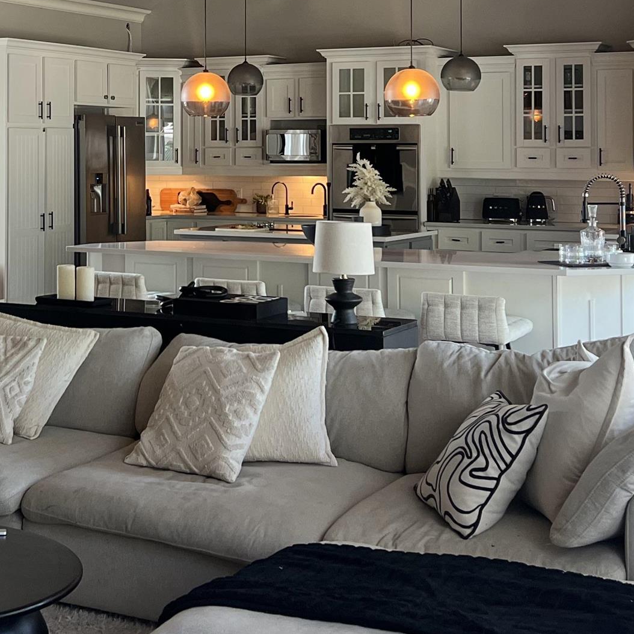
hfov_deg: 25.3
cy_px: 106
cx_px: 125
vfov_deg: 25.2
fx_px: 1388
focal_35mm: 67
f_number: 1.5
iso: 125
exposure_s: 1/60
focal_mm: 5.7
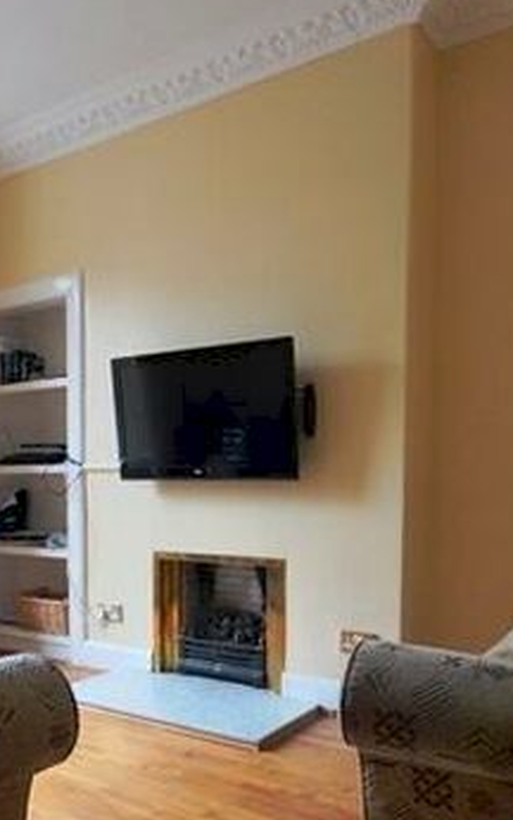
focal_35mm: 31
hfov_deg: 39.5
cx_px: 124
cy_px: 523
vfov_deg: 60.2
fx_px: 693
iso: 800
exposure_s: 1/4
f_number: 11
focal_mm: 10
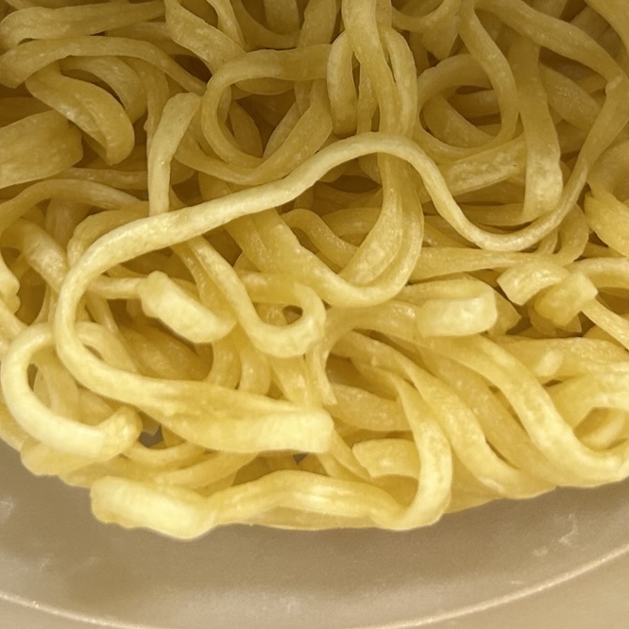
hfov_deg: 25.0
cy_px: 103
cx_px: 300
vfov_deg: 24.5
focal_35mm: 69
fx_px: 1418
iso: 125
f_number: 1.5
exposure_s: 1/100
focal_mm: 5.7
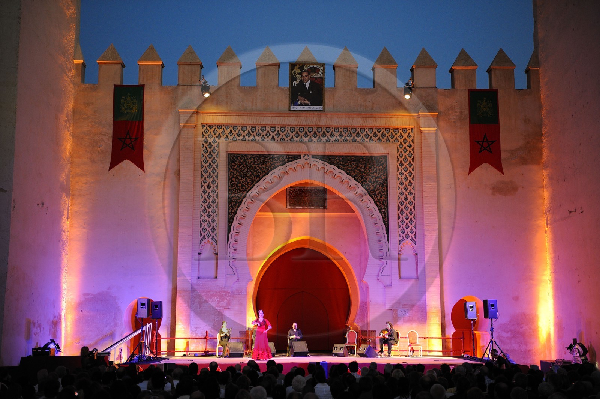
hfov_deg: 41.1
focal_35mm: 48
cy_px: 200
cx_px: 300
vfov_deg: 28.0
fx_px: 799
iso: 1600
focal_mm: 48
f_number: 2.8
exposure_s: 1/60
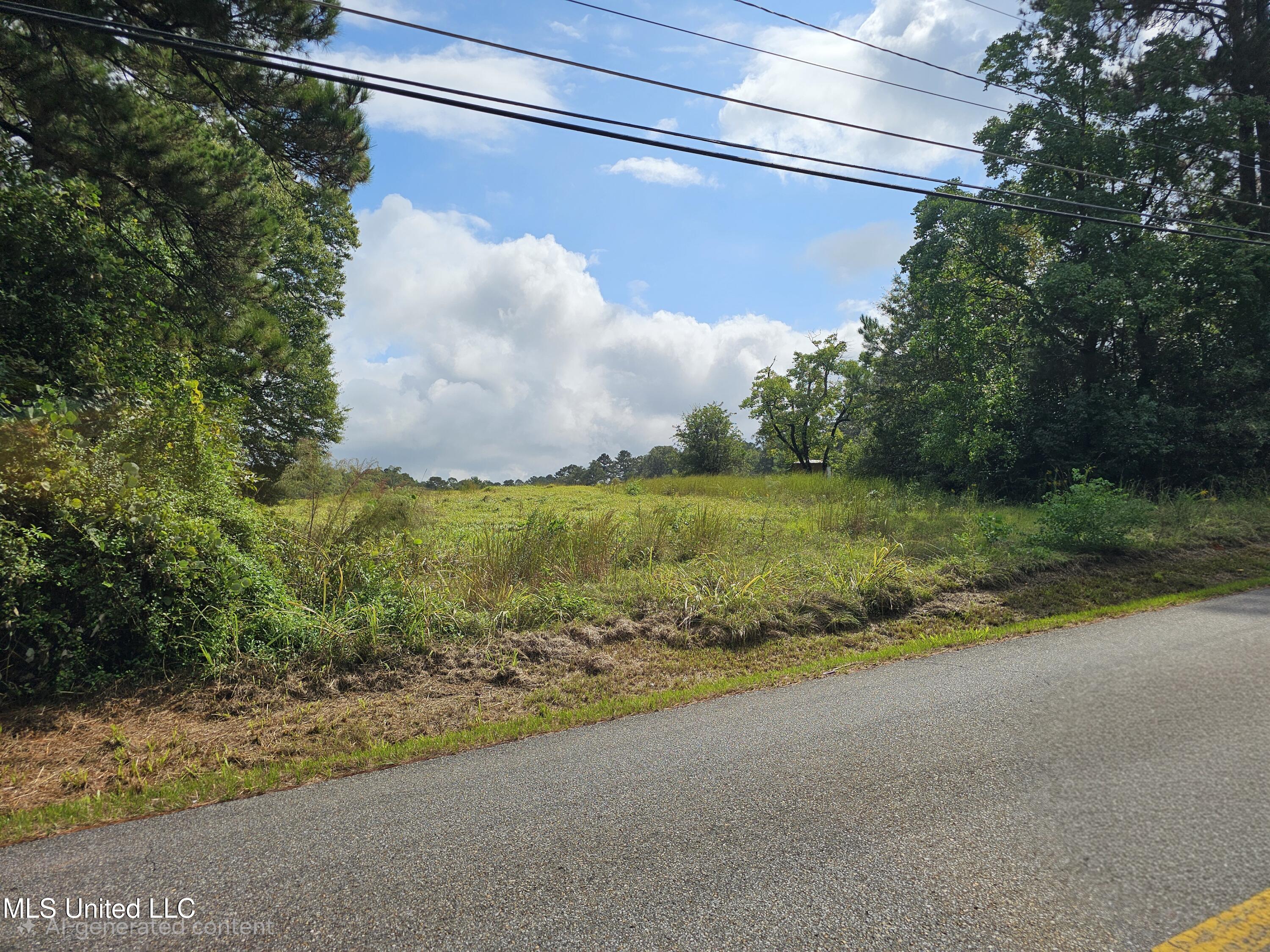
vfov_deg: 58.9
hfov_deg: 73.9
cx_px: 635
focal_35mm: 23
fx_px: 844
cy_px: 476
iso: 10
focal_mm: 6.3
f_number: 1.7
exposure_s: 1/1667
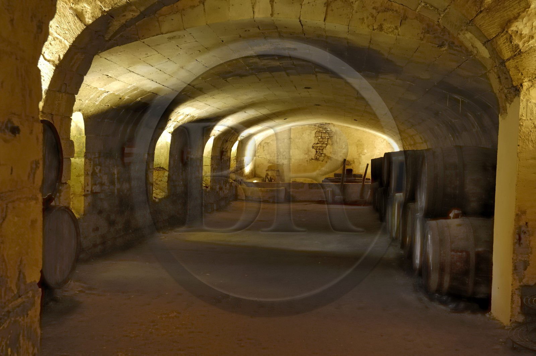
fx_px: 535
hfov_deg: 53.2
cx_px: 268
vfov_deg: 36.8
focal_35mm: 36
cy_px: 178
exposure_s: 4
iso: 100
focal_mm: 24
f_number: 8
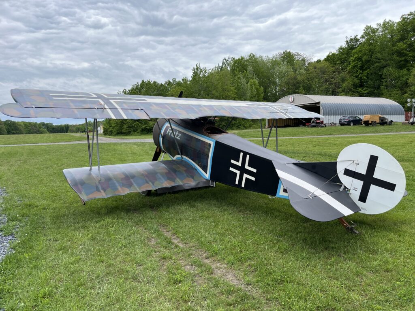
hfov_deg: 67.3
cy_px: 156
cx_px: 208
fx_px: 312
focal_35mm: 26
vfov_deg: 53.1
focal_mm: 5.1
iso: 50
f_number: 1.6
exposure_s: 1/1404
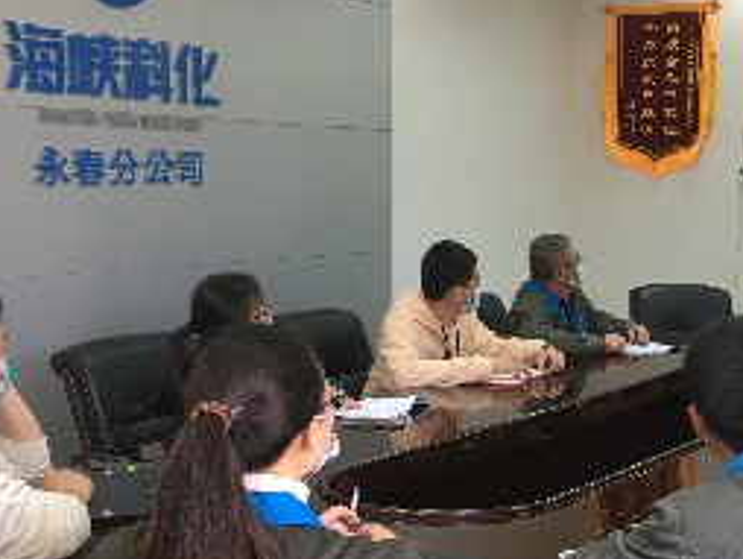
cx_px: 588
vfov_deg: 25.6
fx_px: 1225
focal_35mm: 57
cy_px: 356
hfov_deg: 32.9
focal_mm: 4.15
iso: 32
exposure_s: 1/17
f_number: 2.2
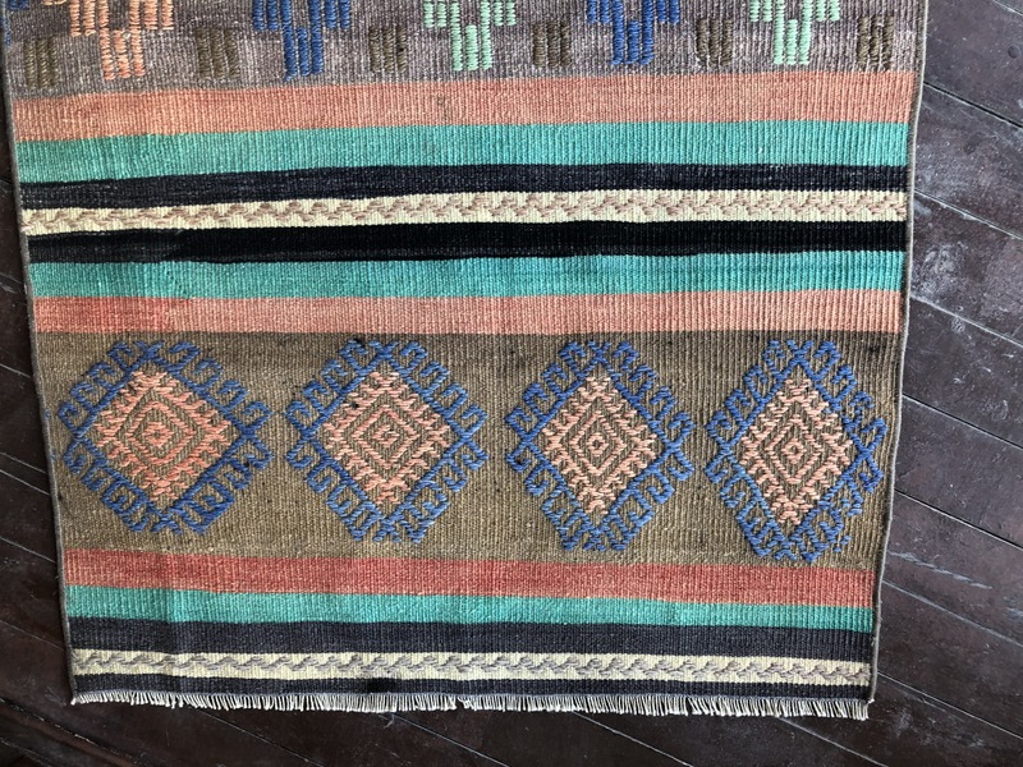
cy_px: 384
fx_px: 827
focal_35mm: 28
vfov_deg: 49.7
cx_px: 512
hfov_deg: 63.4
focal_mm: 3.99
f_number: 1.8
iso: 25
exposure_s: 1/40
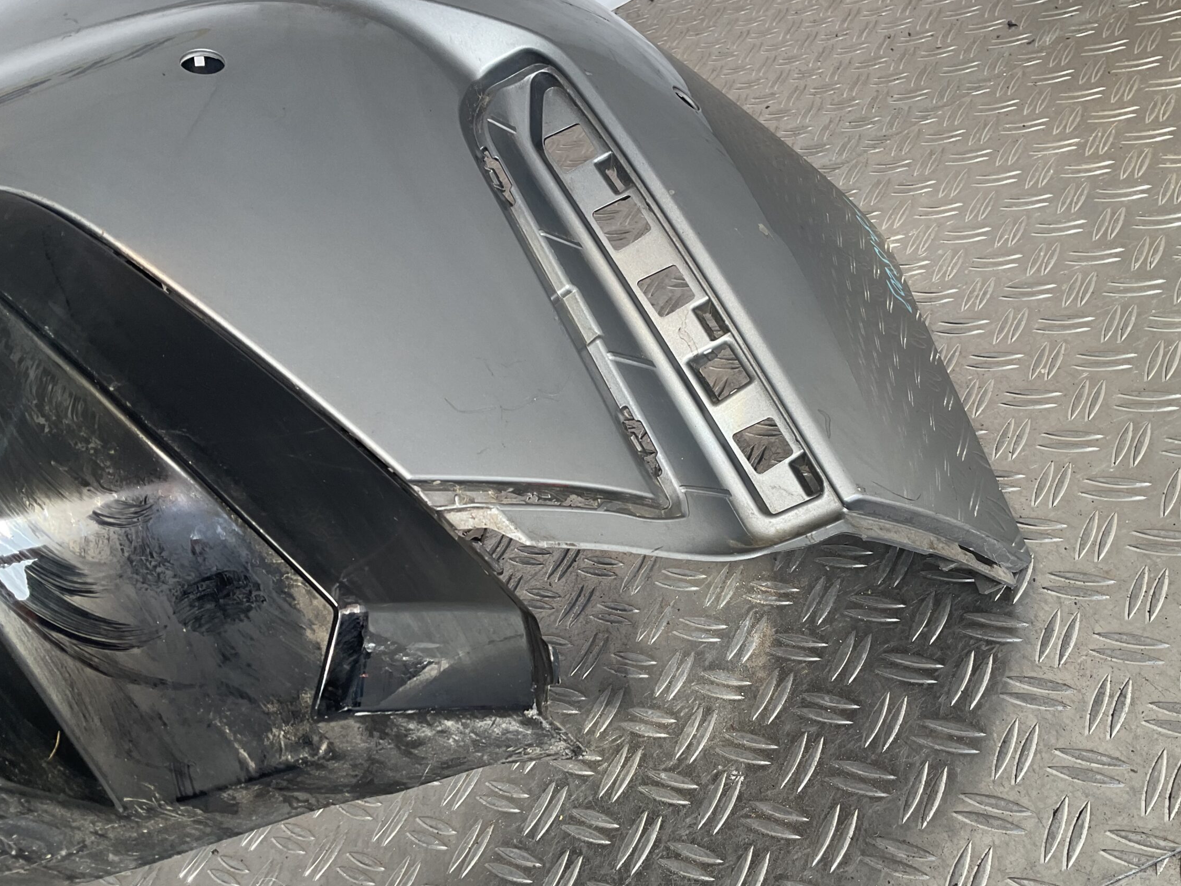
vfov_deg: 42.9
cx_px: 628
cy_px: 485
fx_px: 1126
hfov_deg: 55.3
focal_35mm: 33
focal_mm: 3
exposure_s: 1/120
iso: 25
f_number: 1.8
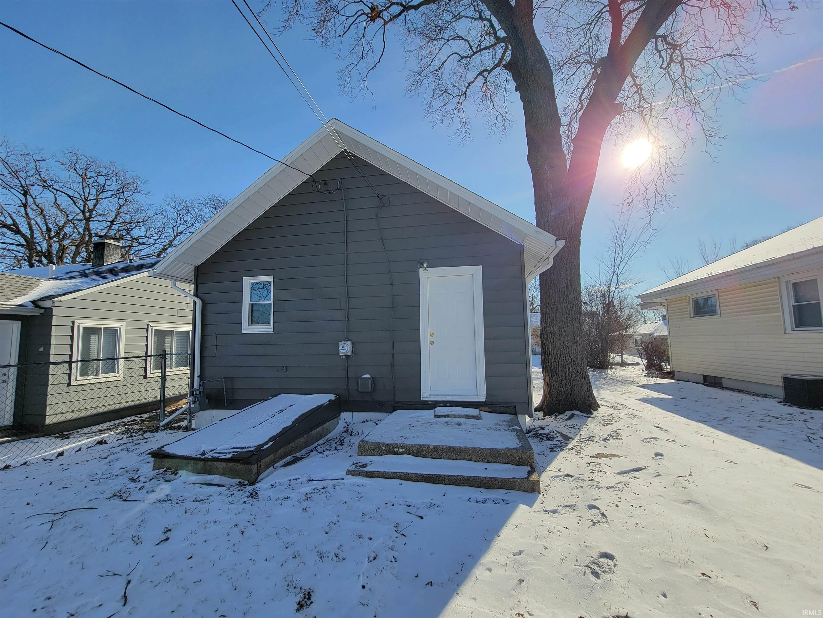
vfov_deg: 89.9
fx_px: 309
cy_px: 309
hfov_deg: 106.2
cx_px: 412
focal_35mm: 13
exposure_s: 1/1597
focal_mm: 2.2
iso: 50
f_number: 2.2
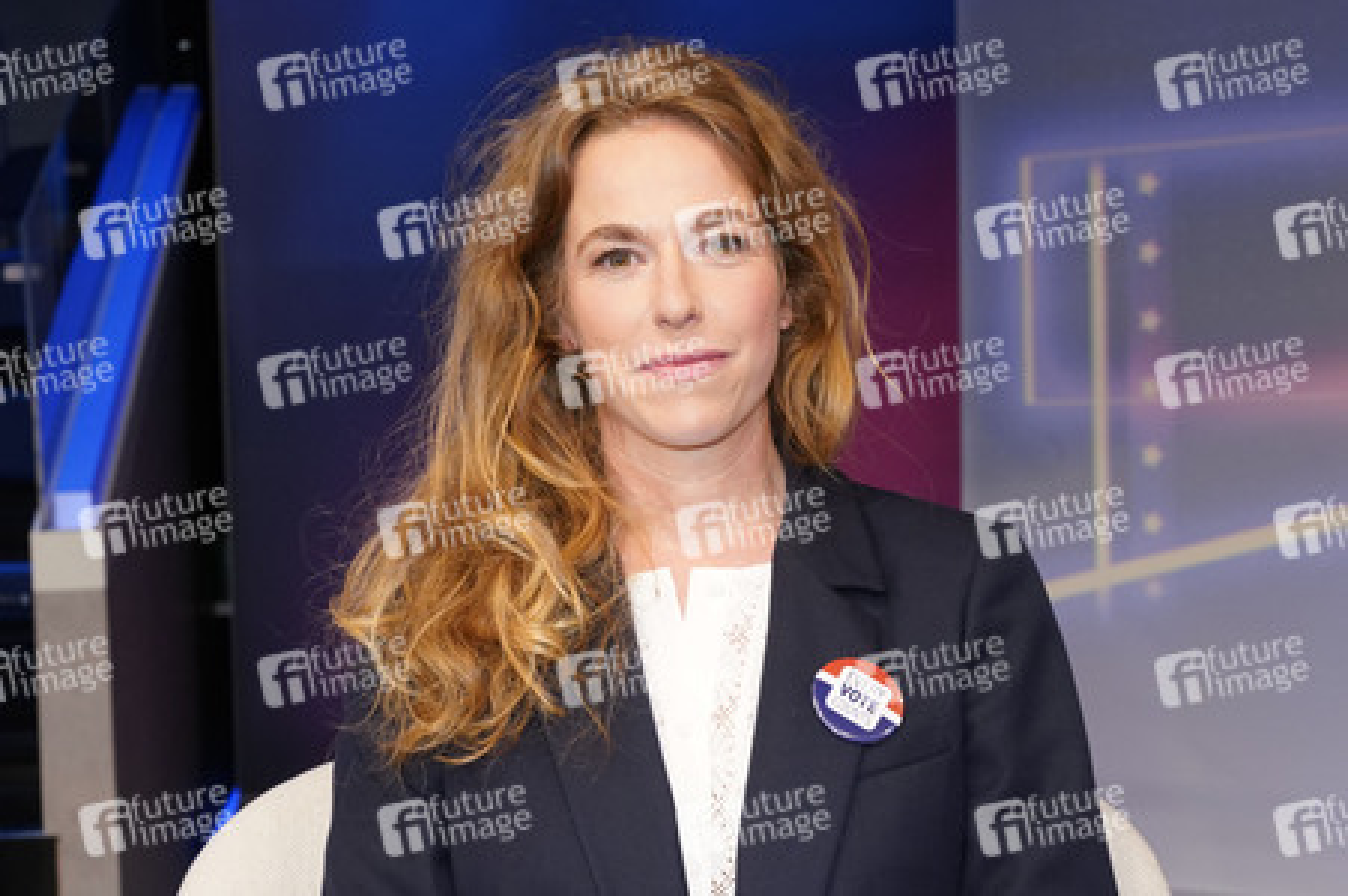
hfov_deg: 46.4
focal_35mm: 42
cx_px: 674
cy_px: 448
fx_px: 1571
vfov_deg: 31.8
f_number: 5.6
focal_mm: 42
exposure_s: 1/125
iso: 2000
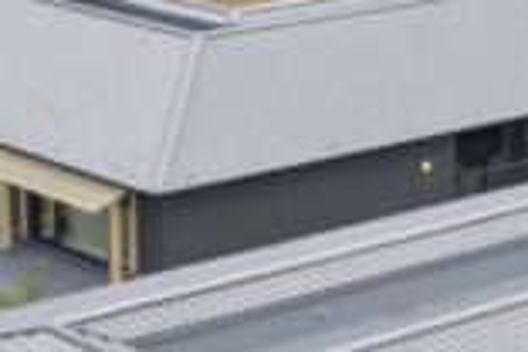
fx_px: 2112
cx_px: 217
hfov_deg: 14.2
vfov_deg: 9.5
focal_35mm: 144
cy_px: 71
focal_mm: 8.38
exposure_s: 1/320
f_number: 2.8
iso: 100
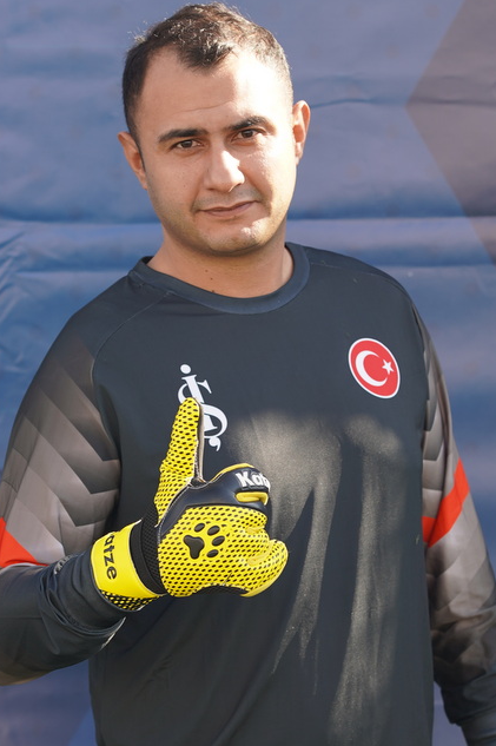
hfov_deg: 10.6
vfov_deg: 15.9
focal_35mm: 129
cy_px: 370
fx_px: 2670
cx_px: 242
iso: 100
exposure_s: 1/160
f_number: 4
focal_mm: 102
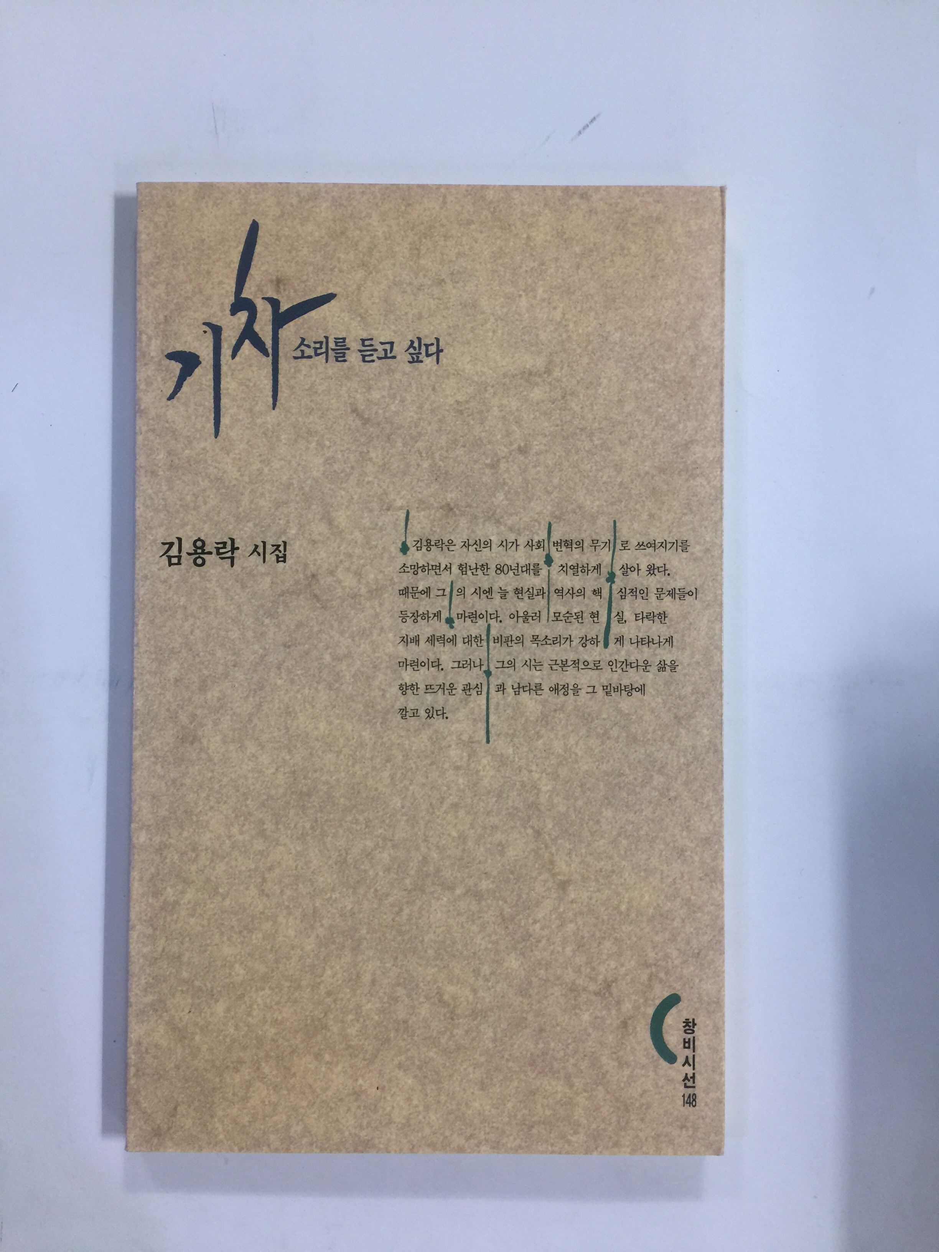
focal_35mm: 29
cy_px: 626
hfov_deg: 48.2
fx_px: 1049
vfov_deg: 61.7
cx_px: 470
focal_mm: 4.15
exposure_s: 1/30
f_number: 2.2
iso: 50
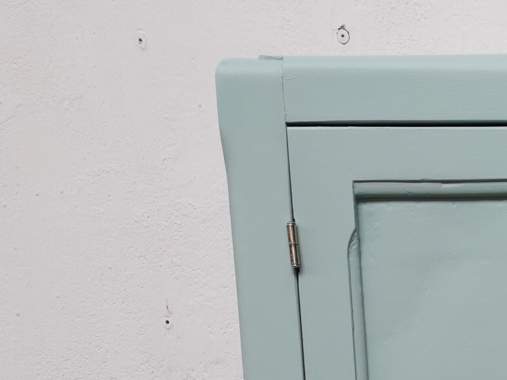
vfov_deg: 17.7
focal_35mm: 77
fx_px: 1128
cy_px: 522
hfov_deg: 23.0
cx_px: 628
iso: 100
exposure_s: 1/100
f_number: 1.8
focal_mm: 5.58
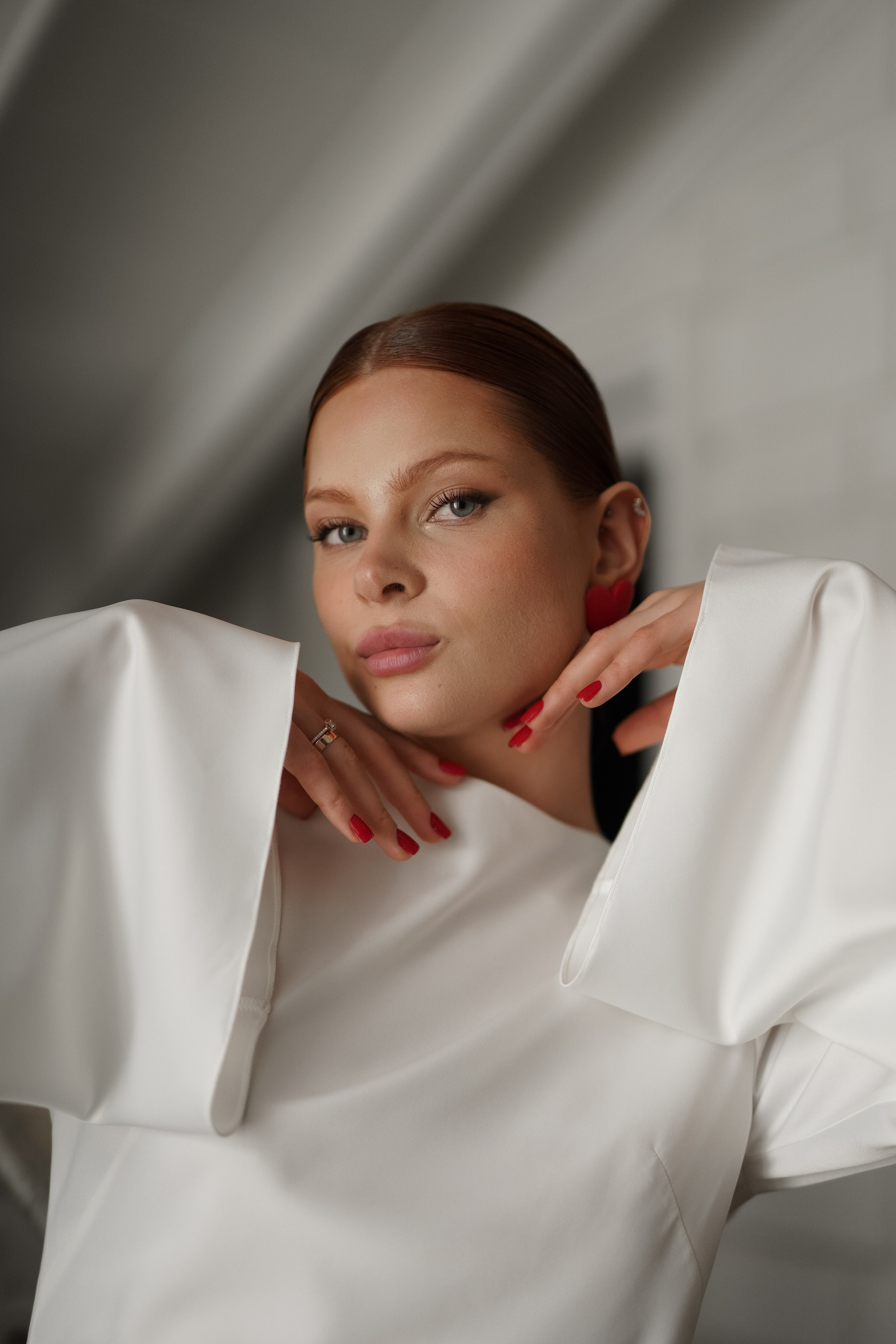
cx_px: 448
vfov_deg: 39.6
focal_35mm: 50
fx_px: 1867
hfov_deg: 27.0
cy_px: 672
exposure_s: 1/3200
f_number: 1.4
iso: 640
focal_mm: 50
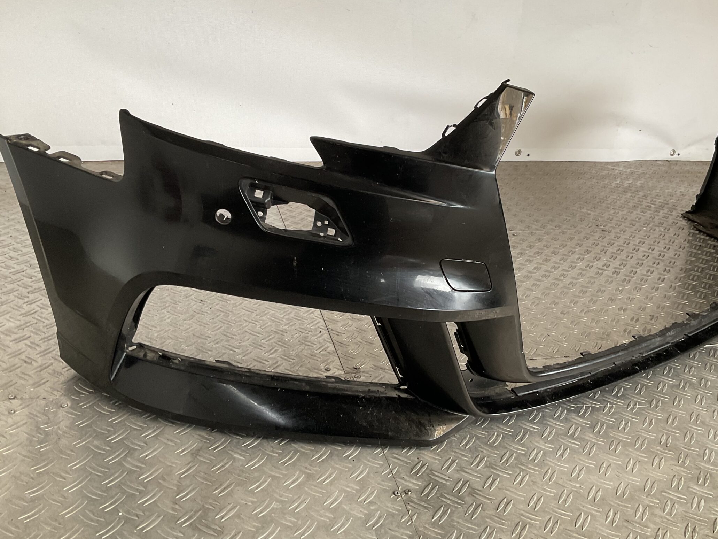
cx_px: 413
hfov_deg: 51.2
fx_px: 747
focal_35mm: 36
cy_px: 269
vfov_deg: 39.7
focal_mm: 3
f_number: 1.8
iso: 40
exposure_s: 1/60
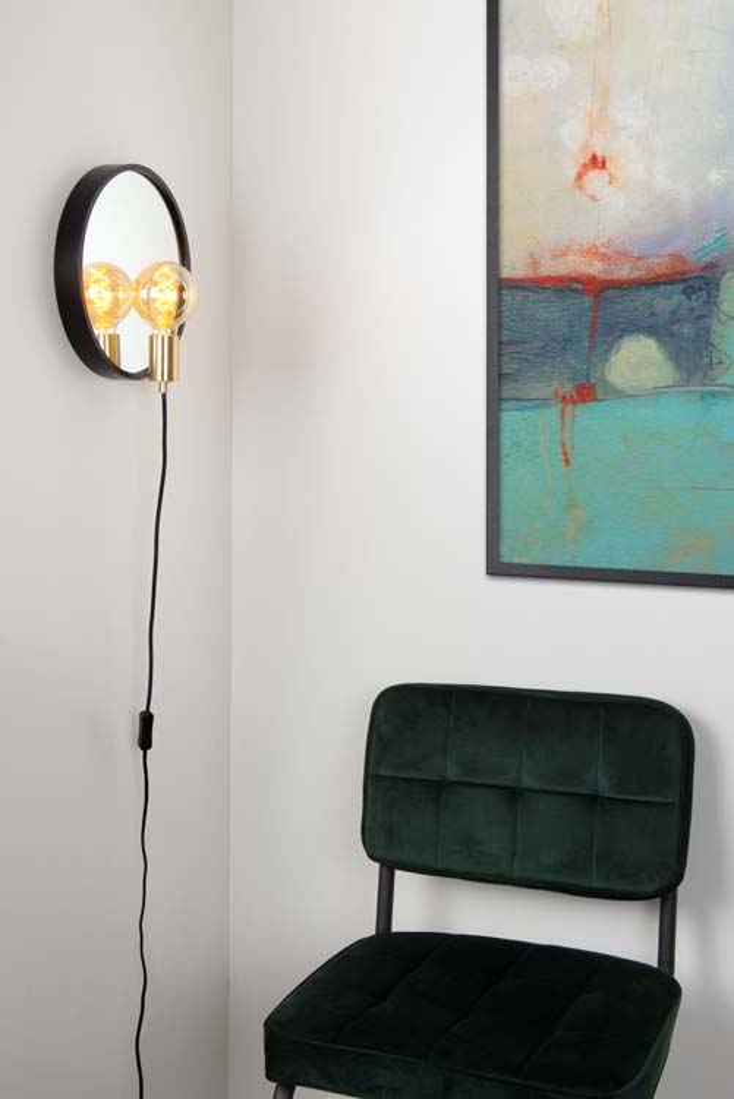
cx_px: 367
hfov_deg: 29.9
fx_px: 1374
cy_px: 550
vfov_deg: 43.6
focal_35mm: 45
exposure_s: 1/25
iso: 125
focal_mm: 45
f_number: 18
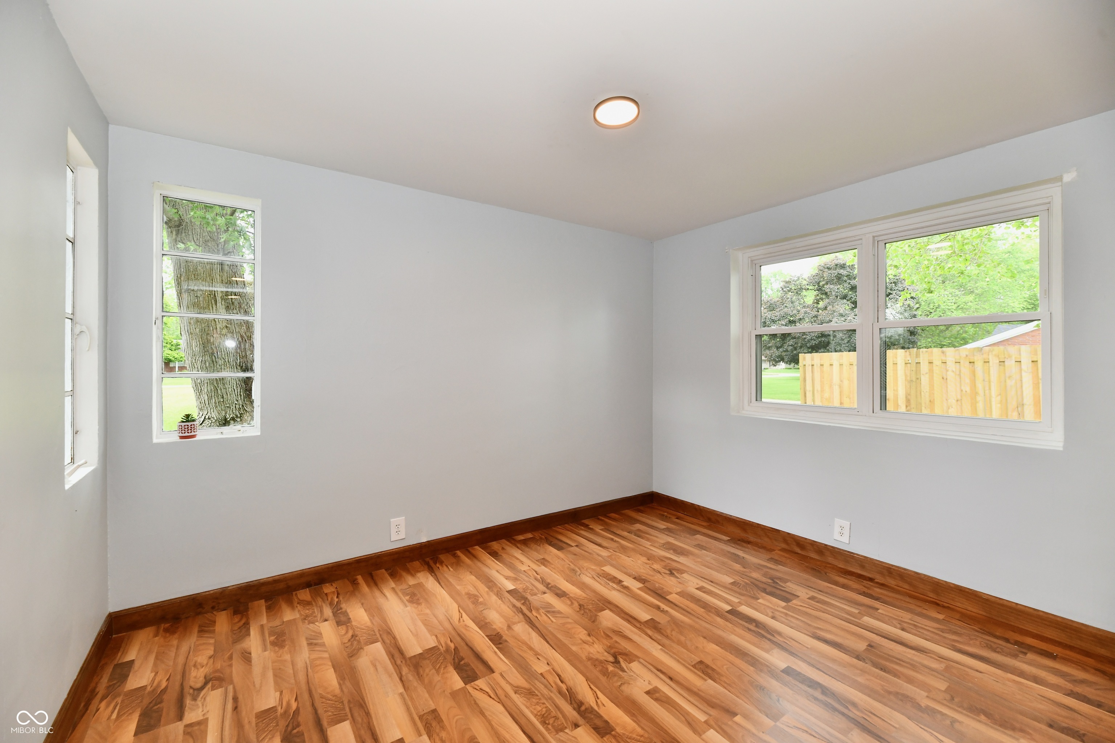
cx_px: 558
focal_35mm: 14
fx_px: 434
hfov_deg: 104.3
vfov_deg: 81.2
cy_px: 372
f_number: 6.3
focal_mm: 14
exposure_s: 1/80
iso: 640
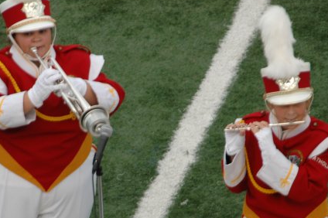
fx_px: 9787
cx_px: 110
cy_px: 182
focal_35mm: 1075
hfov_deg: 1.9
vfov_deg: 1.3
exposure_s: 1/250
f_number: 5.6
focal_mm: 380
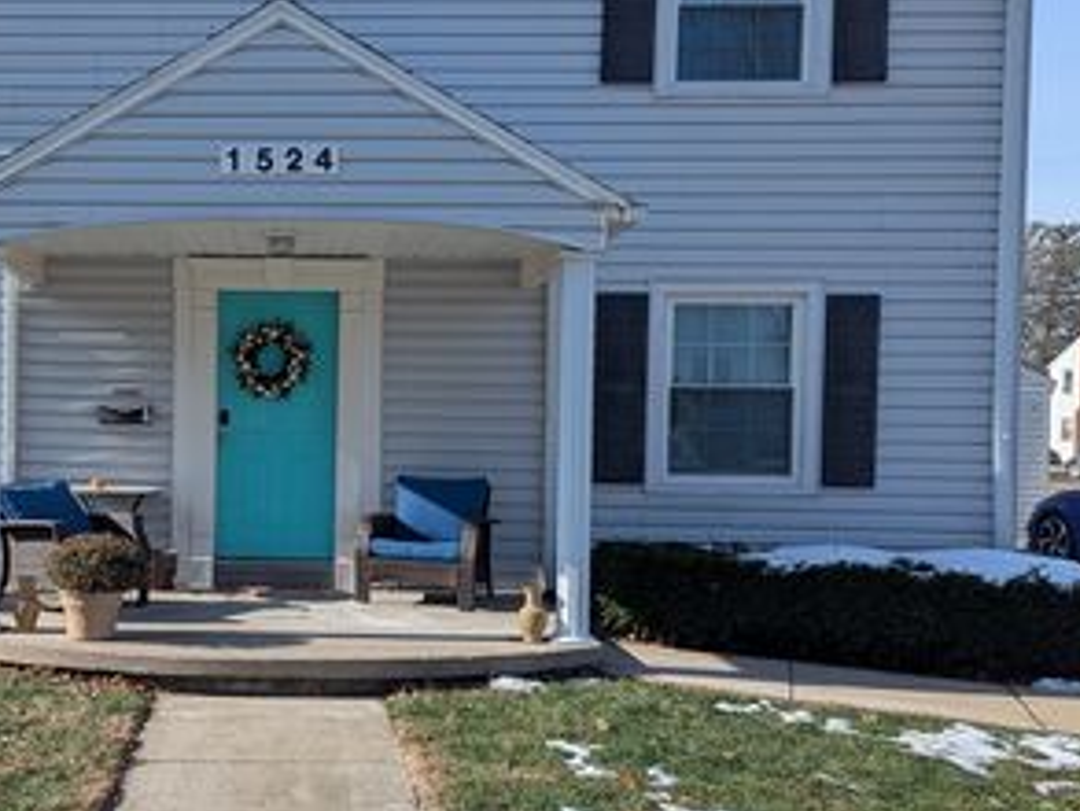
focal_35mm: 41
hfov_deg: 43.9
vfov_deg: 35.1
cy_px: 450
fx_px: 1280
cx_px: 243
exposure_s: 1/2217
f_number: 1.85
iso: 45
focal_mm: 6.81
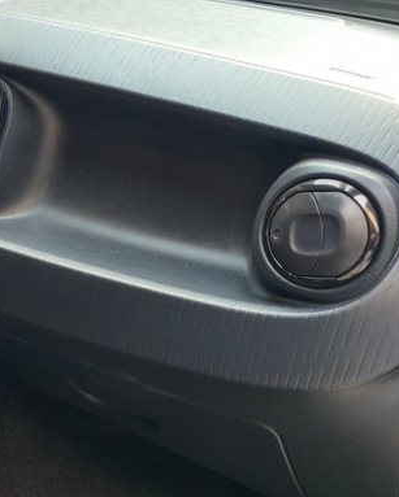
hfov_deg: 22.2
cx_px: -149
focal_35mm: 60
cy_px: 311
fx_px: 885
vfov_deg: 31.3
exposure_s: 1/60
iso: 40
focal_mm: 6.3
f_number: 1.7
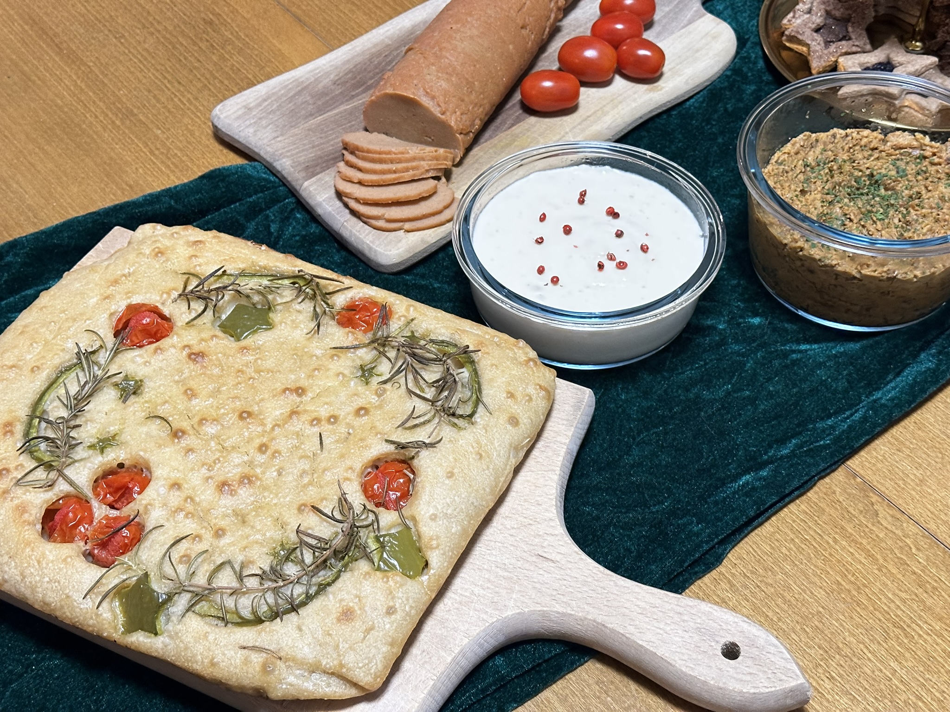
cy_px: 356
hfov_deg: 39.7
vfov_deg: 30.3
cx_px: 475
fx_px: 1317
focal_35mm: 48
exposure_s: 1/33
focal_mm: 6.86
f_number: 1.78
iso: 400
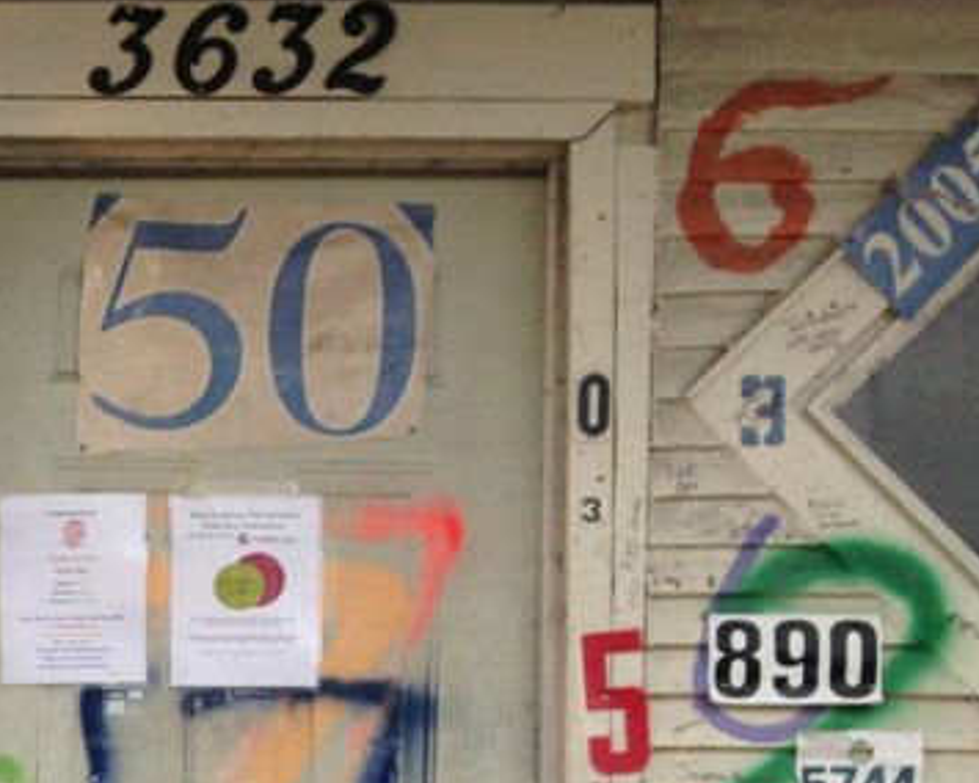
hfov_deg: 15.4
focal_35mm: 116
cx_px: -450
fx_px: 3361
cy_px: 1125
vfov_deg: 12.7
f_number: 2.4
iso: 80
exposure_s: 1/120
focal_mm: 4.12
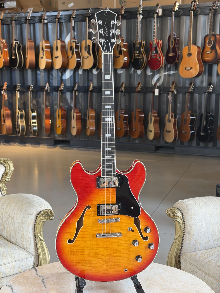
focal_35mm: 48
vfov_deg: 39.7
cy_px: 146
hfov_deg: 30.3
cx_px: 110
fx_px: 407
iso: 80
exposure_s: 1/50
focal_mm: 6.76
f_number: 1.78
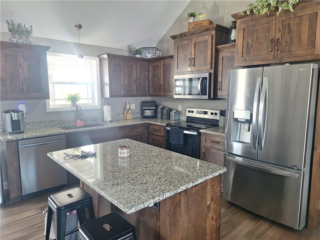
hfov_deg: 73.9
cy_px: 120
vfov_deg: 58.9
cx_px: 160
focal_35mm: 23
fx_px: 213
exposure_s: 1/40
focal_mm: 5.54
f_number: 1.8
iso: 64
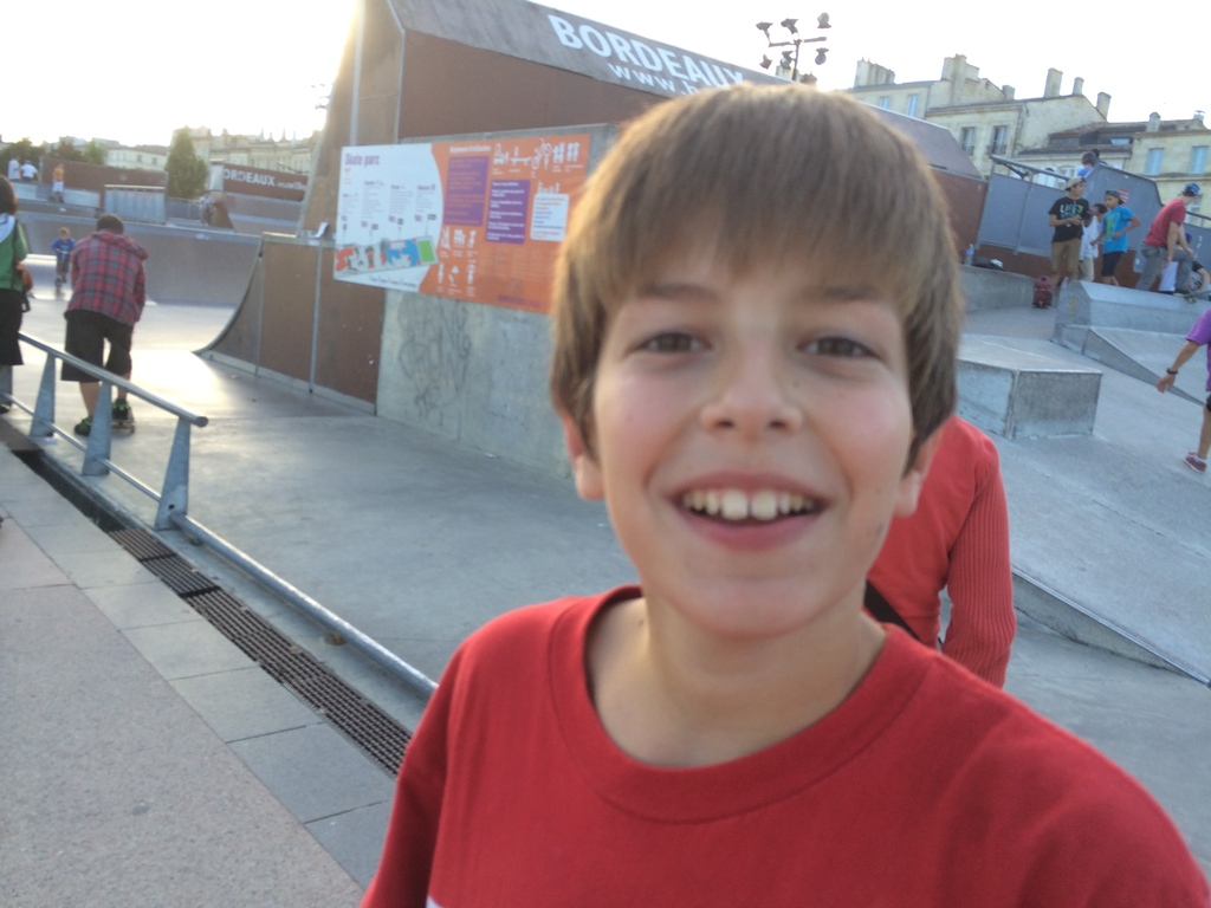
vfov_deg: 46.8
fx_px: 1050
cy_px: 454
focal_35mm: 30
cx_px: 606
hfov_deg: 60.0
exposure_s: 1/215
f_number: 2.2
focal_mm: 4.12
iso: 32
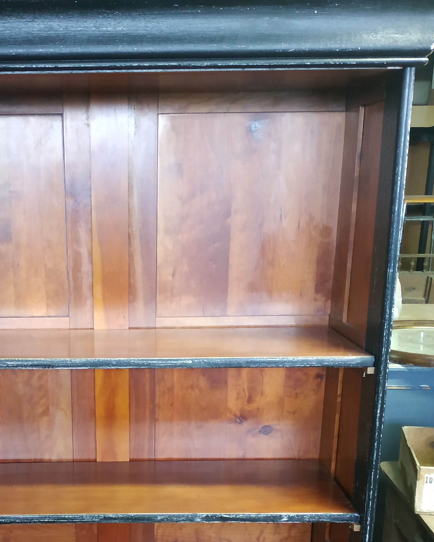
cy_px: 403
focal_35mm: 44
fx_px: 706
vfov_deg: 40.9
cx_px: 103
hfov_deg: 33.4
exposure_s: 1/20
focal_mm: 3.94
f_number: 1.9
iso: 1000
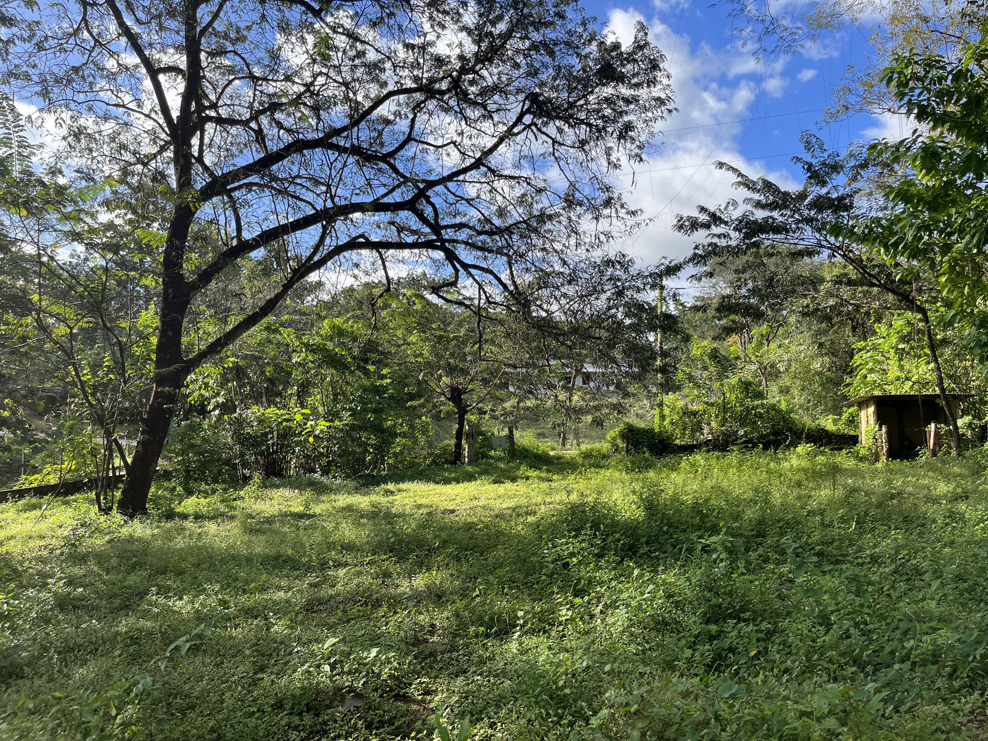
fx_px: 742
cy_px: 370
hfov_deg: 67.3
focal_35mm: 26
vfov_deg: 53.1
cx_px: 494
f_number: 1.6
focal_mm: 5.1
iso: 50
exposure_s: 1/1441
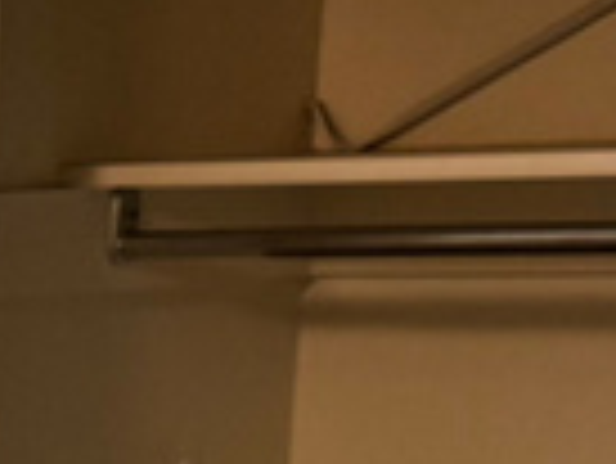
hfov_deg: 8.7
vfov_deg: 7.9
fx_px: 3188
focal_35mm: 179
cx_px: -1358
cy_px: 987
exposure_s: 1/60
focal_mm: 6.76
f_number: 1.78
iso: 160
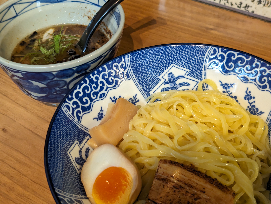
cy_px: 102
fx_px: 376
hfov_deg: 39.6
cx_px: 136
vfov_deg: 30.3
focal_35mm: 48
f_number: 1.85
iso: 281
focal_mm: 6.81
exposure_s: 1/34.7
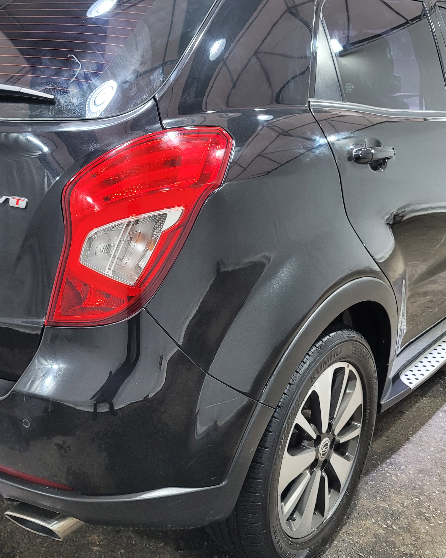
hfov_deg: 37.2
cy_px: 256
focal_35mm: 40
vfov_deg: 45.8
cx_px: 180
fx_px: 660
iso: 160
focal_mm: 7
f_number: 1.8
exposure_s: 1/120
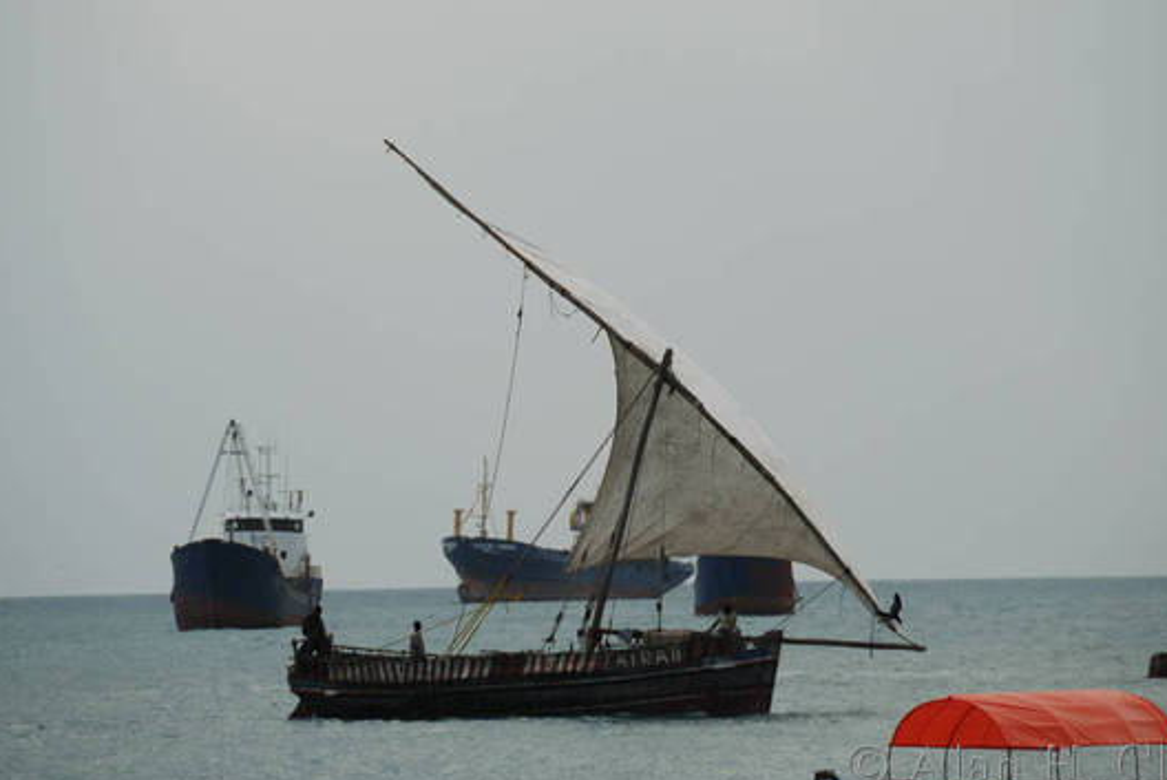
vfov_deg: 3.5
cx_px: 590
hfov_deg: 5.2
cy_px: 301
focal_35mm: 398
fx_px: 12912
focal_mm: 200
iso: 100
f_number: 5.6
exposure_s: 1/400
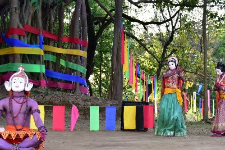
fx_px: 488
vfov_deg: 17.5
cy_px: 81
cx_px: 176
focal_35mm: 78
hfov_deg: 25.6
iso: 800
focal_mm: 38
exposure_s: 1/250
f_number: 4
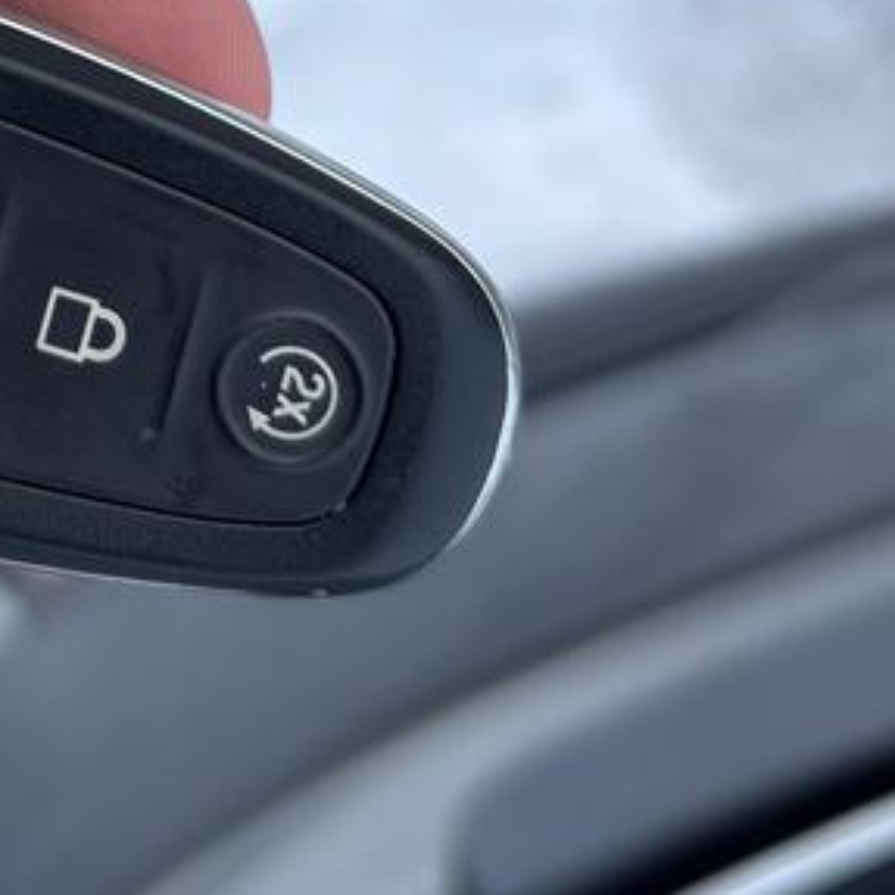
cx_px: -128
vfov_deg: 20.8
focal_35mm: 77
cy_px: -221
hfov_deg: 21.2
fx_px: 2252
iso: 50
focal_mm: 5.96
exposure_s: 1/3021
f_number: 1.6
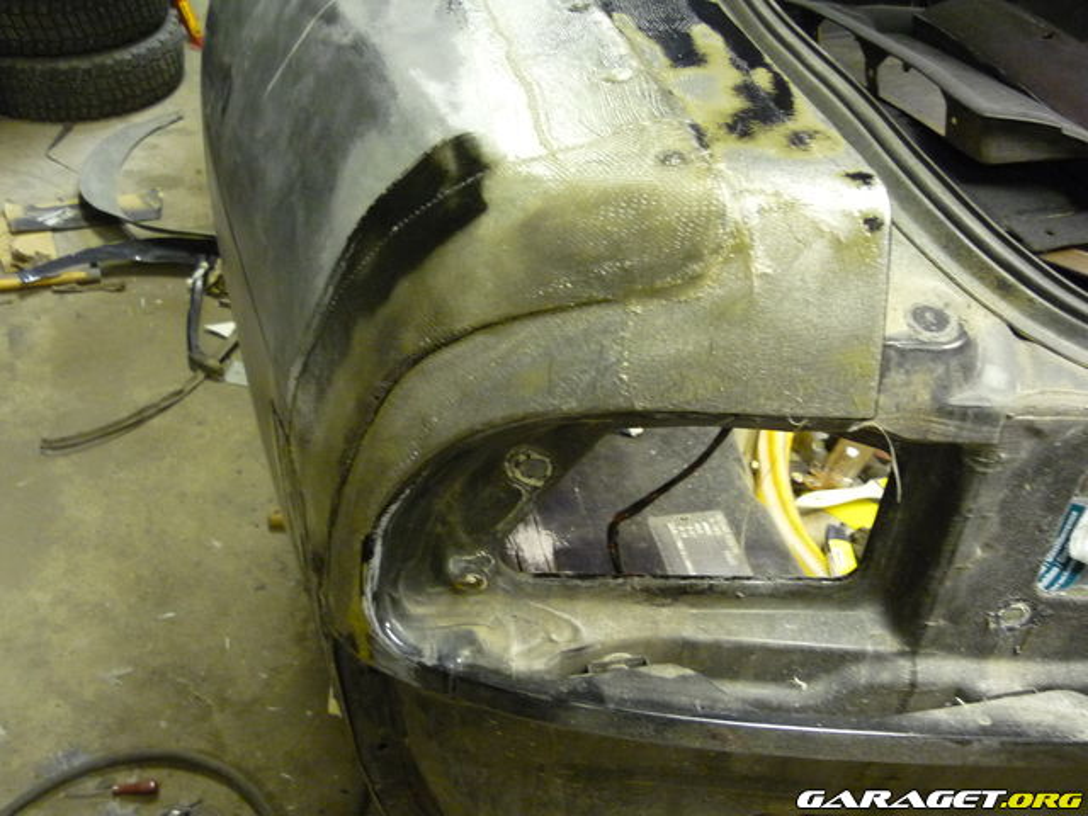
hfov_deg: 55.4
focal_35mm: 33
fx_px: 1037
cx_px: 544
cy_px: 408
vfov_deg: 42.9
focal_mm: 5.5
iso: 400
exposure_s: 1/15
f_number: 2.8
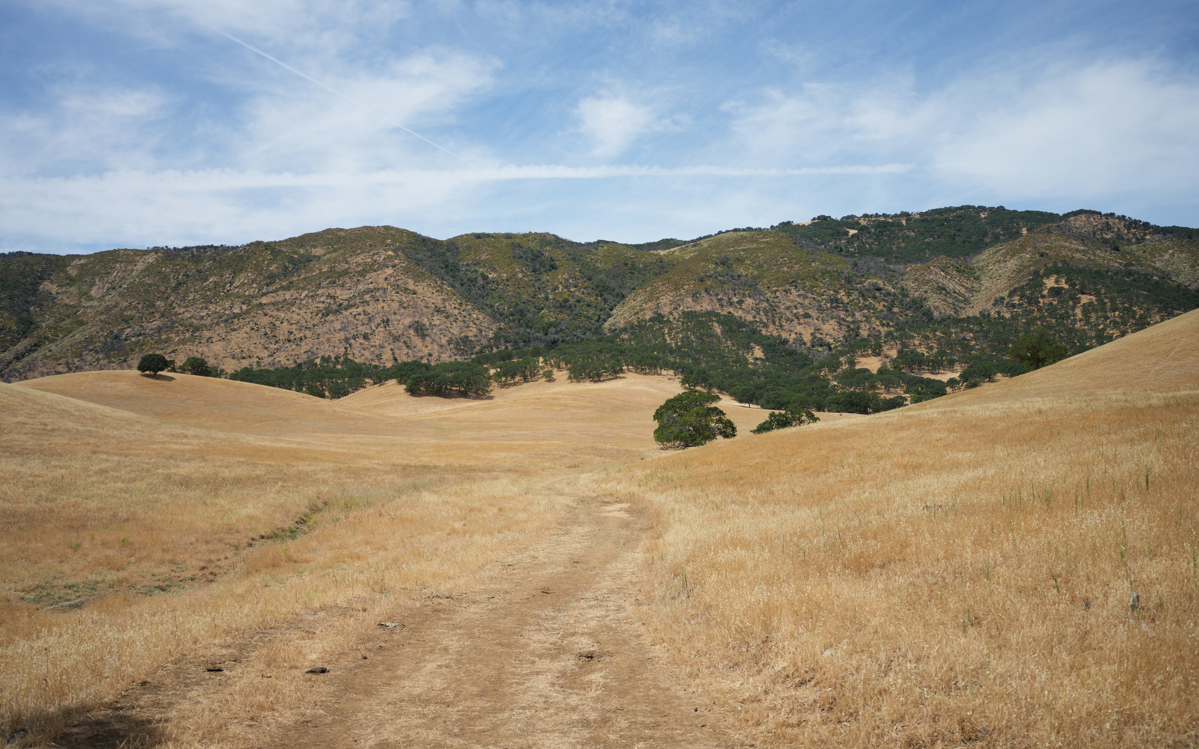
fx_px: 948
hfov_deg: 64.6
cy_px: 345
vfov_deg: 43.1
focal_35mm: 29
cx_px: 601
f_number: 4
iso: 125
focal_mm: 28
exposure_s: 1/1250
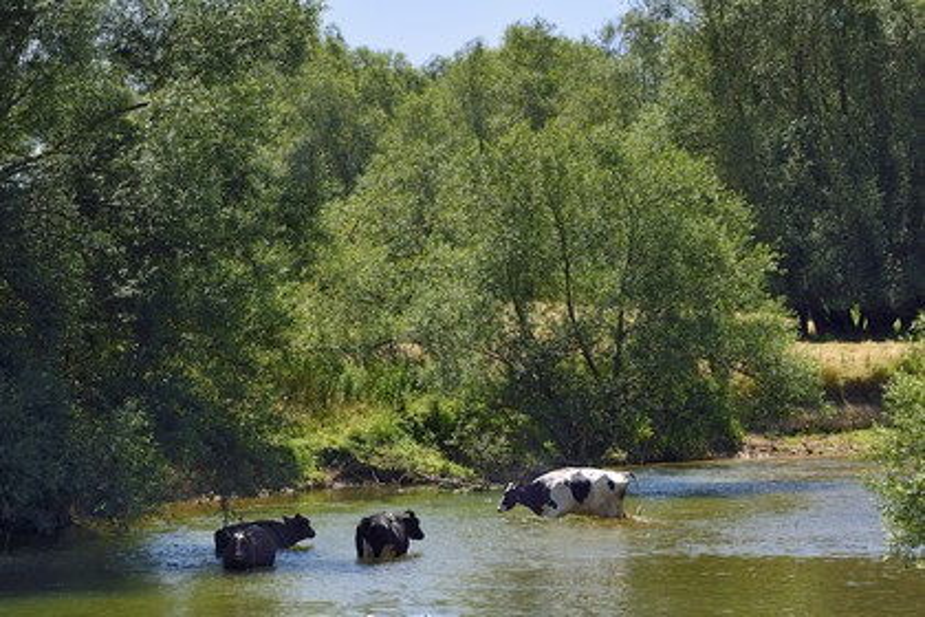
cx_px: 462
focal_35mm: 200
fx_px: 5138
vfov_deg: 6.9
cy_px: 308
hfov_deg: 10.3
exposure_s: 1/250
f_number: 8
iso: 200
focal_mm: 200
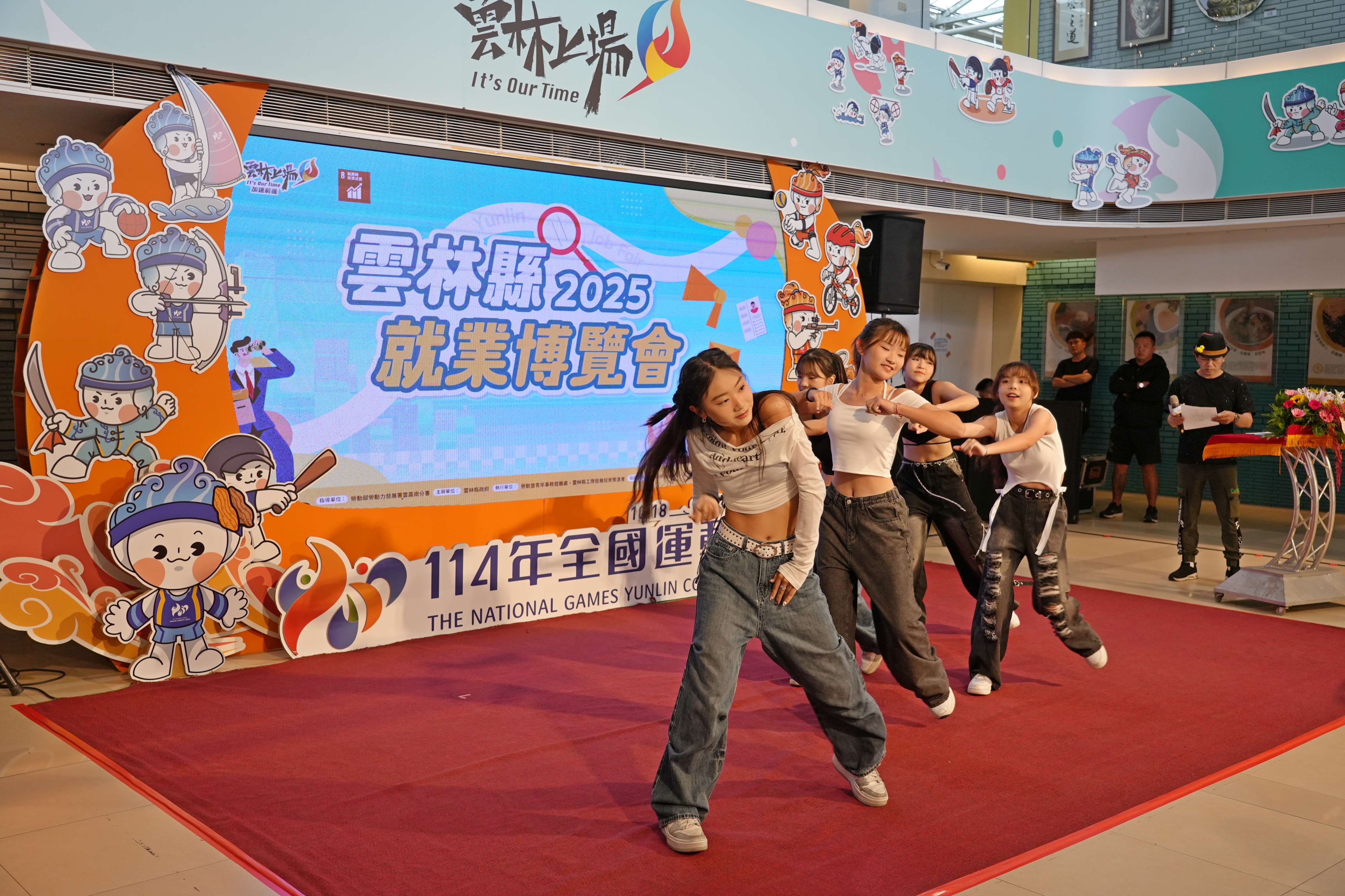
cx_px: 672
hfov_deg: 55.8
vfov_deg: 38.9
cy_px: 448
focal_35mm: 34
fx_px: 1270
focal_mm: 34
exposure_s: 1/160
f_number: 4
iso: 640
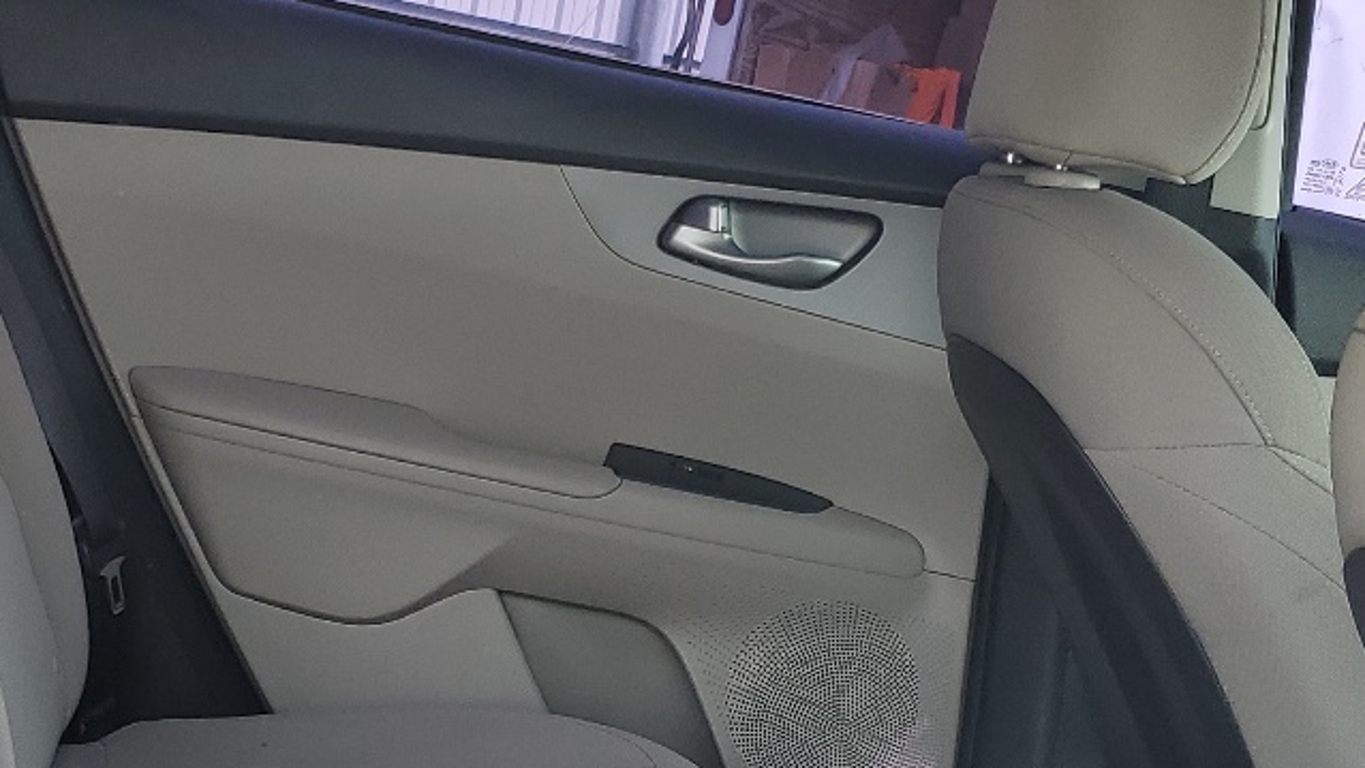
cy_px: 747
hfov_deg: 29.7
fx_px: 2570
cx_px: 610
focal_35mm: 71
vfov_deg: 16.7
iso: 50
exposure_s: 1/185
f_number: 1.5
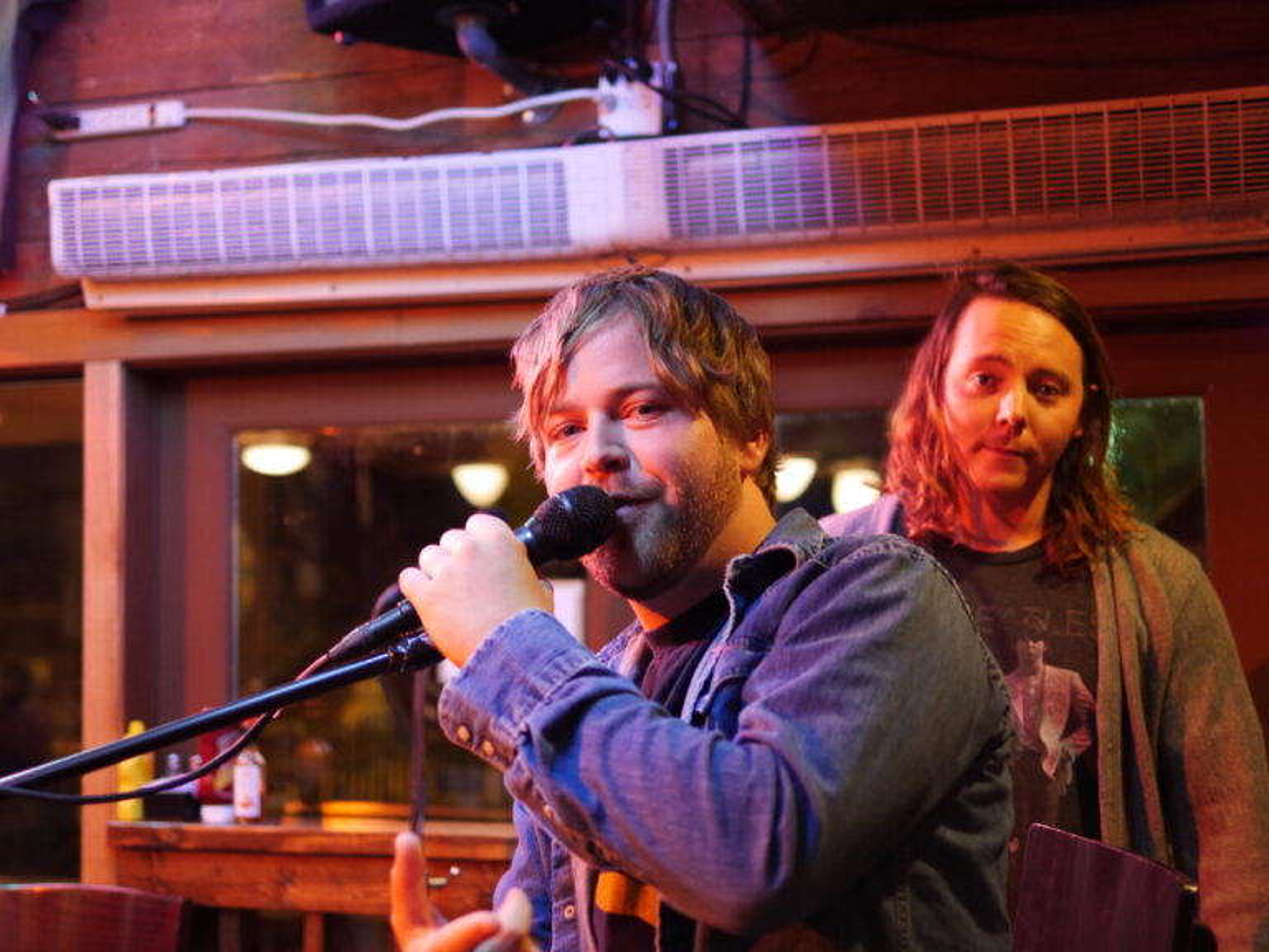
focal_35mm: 50
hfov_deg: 38.2
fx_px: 1833
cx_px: 634
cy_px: 476
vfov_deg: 29.1
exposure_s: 1/60
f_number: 1.4
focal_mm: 25
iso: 1250
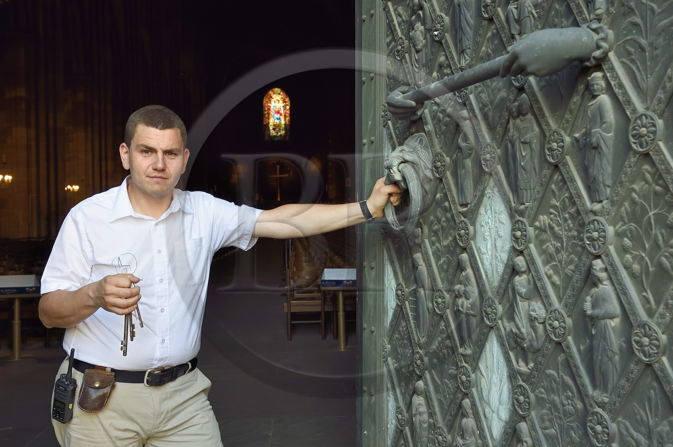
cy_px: 224
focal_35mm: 42
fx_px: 785
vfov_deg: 31.8
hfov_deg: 46.4
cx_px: 336
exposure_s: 1/160
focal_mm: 42
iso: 1600
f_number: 8
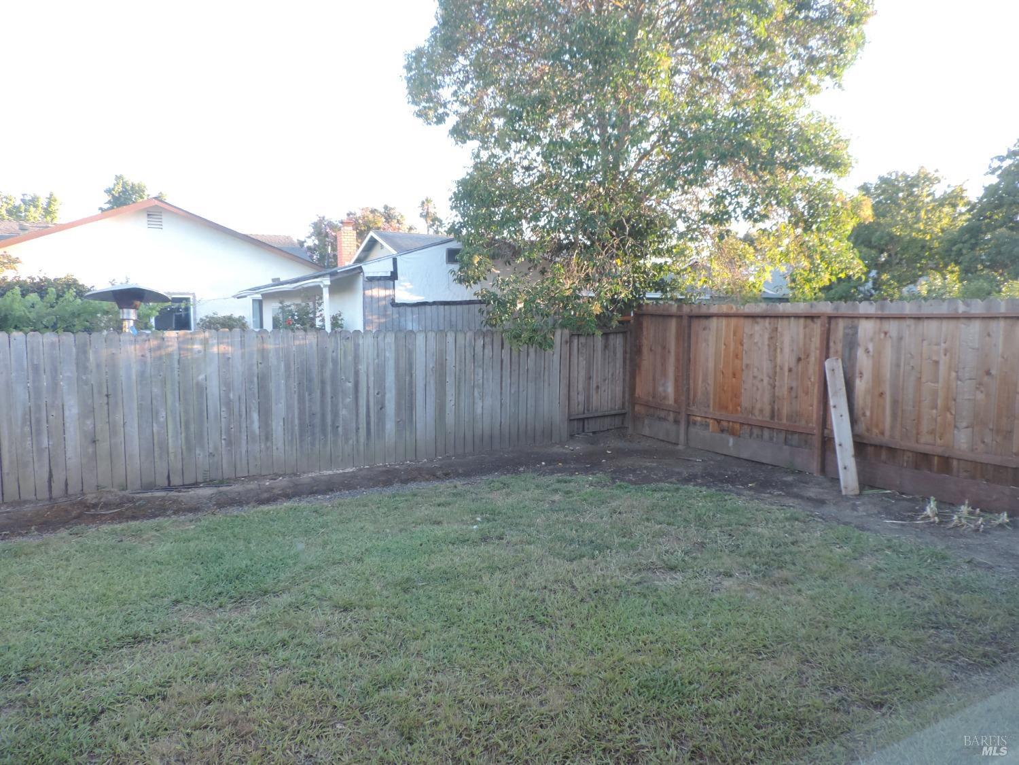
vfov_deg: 56.8
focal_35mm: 24
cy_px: 382
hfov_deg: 71.6
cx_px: 510
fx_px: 706
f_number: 3
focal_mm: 4.3
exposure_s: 1/30
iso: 125
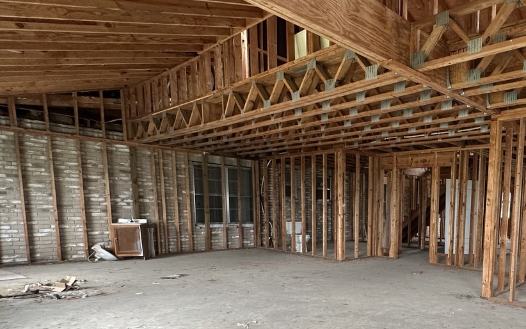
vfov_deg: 45.8
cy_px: 250
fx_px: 373
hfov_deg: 64.1
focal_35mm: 26
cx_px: 422
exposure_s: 1/99
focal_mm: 2.22
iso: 250
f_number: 2.2
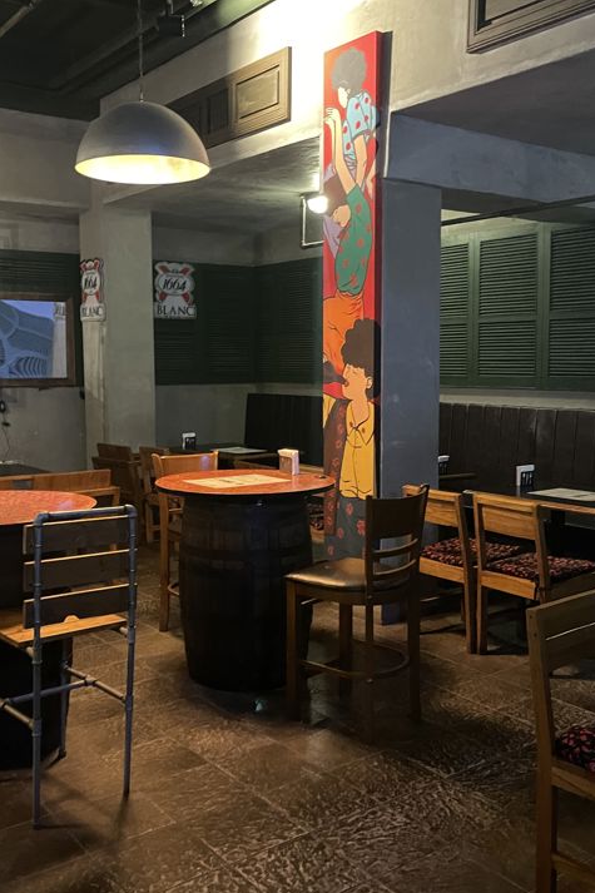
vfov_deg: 54.4
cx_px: 279
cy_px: 450
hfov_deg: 37.8
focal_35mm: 35
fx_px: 868
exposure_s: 1/30
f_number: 1.6
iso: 1000
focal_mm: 5.1
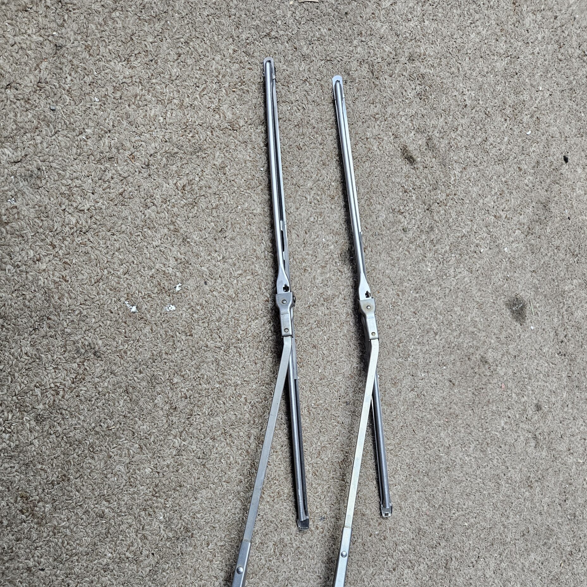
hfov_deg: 57.3
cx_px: 293
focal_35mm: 28
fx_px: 537
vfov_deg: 56.0
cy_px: 396
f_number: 1.8
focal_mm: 5.4
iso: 320
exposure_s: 1/120
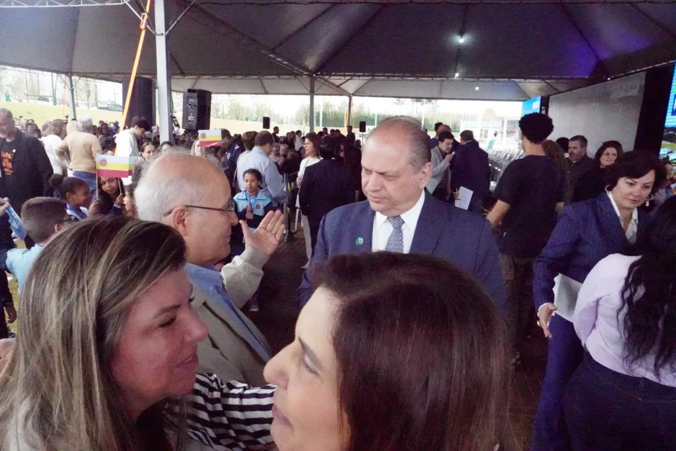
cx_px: 338
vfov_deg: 53.1
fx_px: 451
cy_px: 226
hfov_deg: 73.7
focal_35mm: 24
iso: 51200
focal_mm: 16
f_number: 10
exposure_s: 1/4000
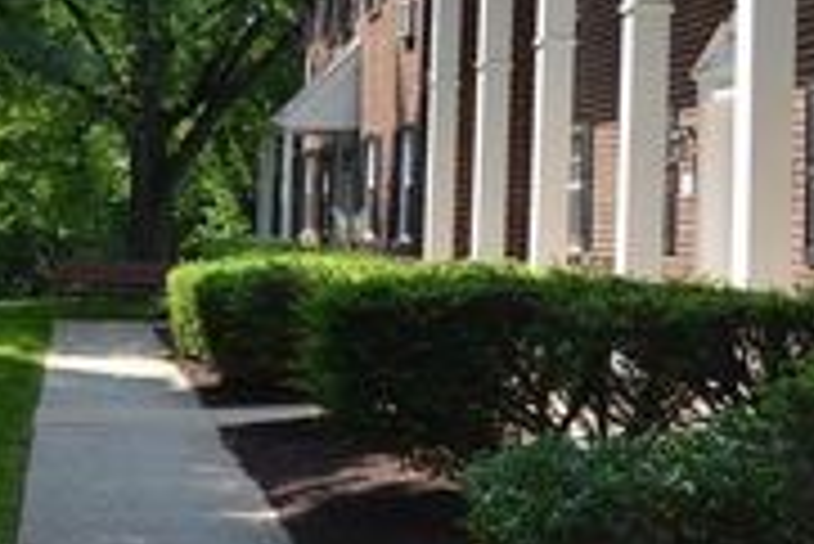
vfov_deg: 14.8
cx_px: 441
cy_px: 7
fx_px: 2059
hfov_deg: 22.4
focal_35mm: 91
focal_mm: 22
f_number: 5.6
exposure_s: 1/200
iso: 100
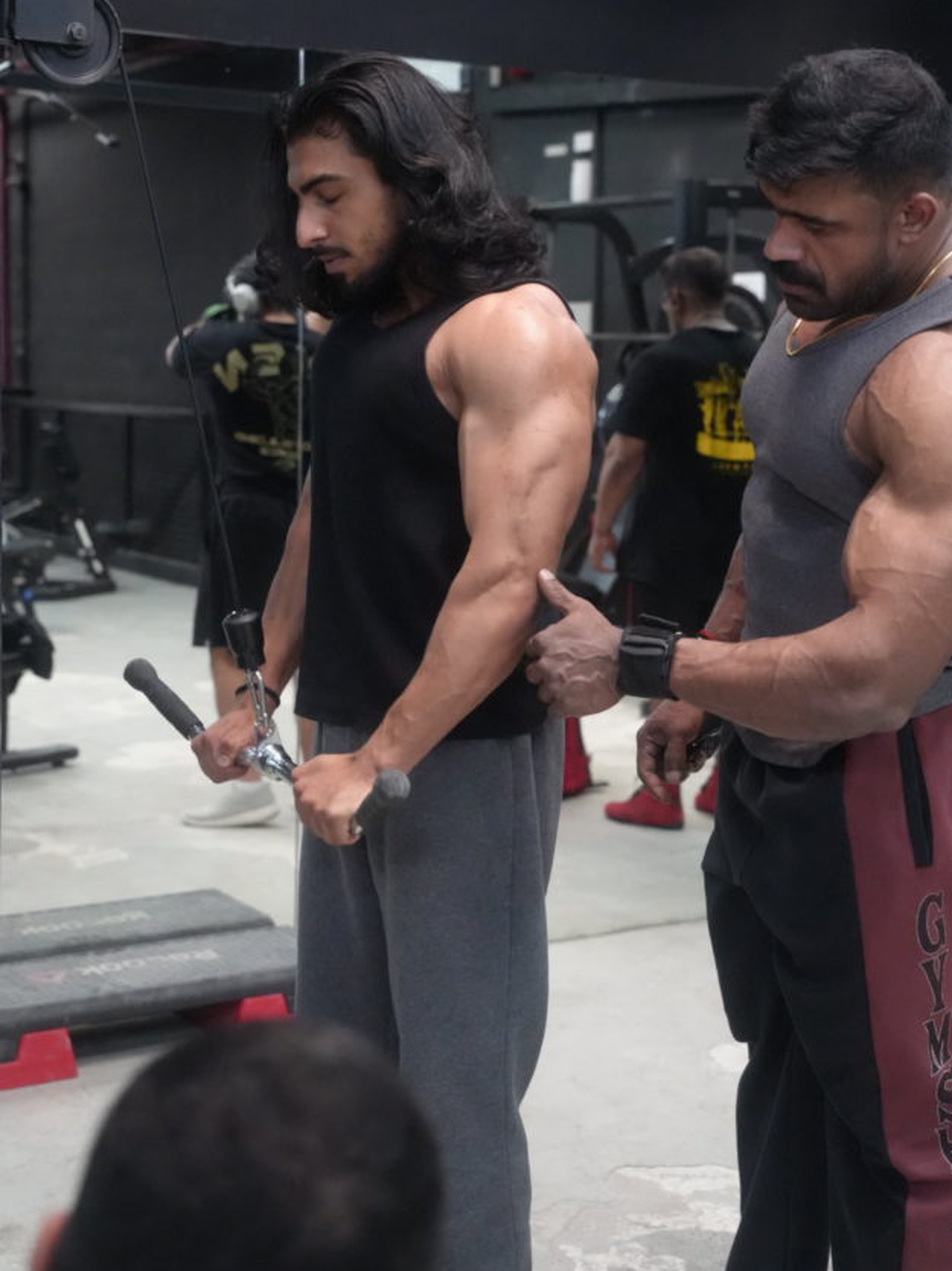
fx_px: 2262
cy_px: 565
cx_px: 487
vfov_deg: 31.3
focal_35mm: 62
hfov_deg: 23.8
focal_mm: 46.5
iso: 10000
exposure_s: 1/160
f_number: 4
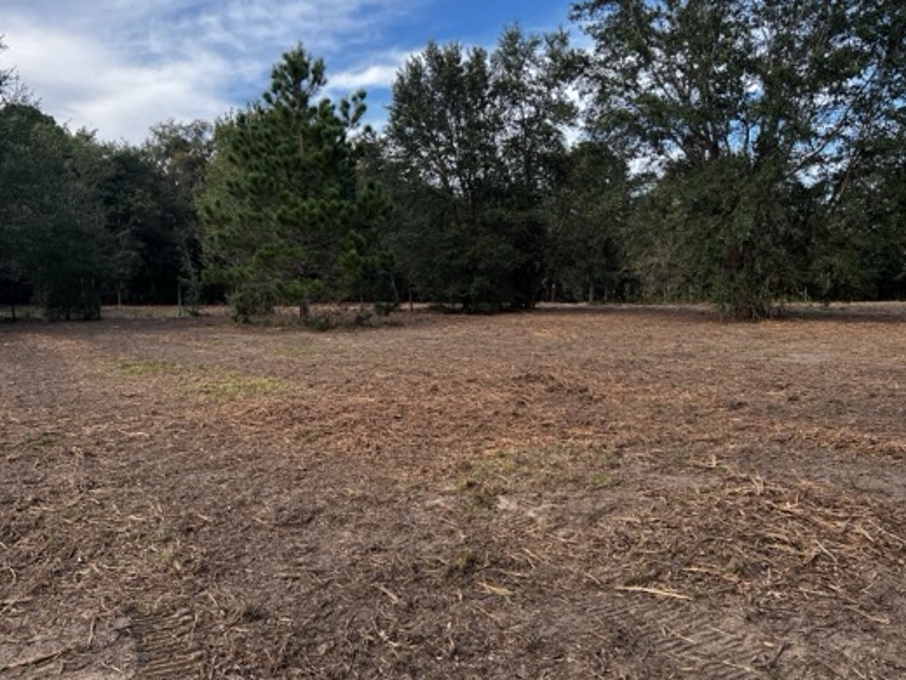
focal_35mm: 30
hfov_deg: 59.9
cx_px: 415
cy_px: 295
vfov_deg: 46.7
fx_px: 785
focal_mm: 5.7
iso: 50
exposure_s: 1/687
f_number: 1.5
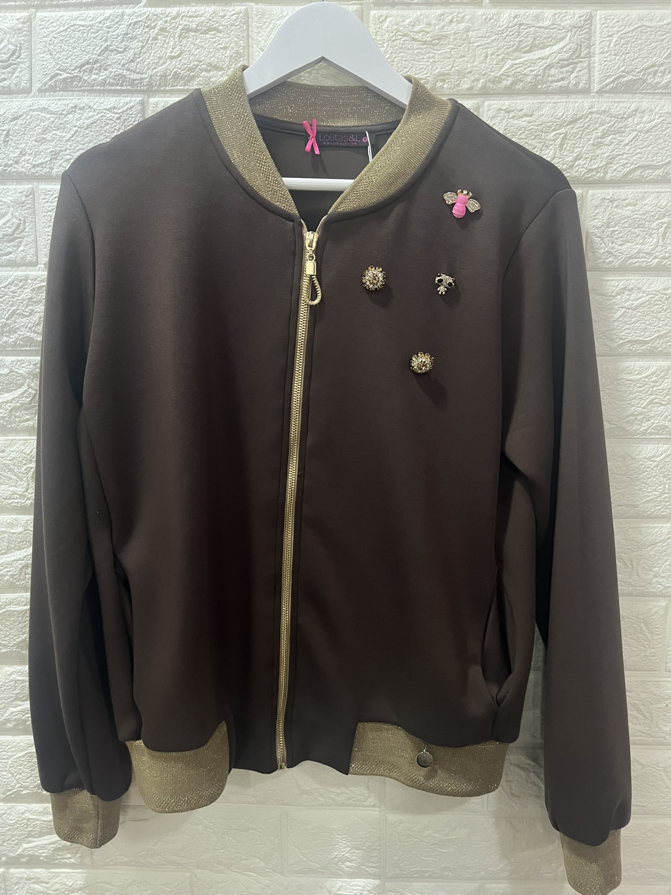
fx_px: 672
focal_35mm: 26
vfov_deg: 67.3
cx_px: 336
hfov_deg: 53.1
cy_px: 448
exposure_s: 1/50
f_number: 1.6
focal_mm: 5.1
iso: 320
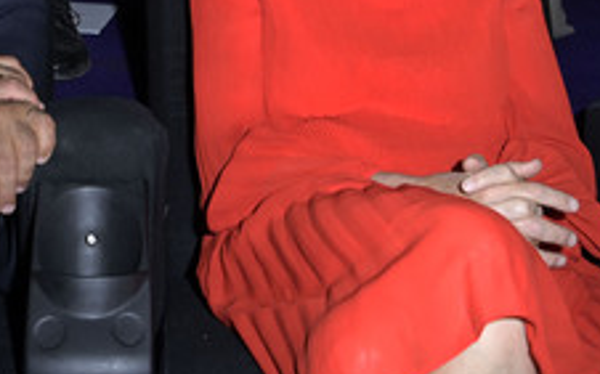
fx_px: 997
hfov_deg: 33.5
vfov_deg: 20.9
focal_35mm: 61
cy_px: 45
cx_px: 280
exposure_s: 1/50
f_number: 5.6
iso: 1600
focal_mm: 30
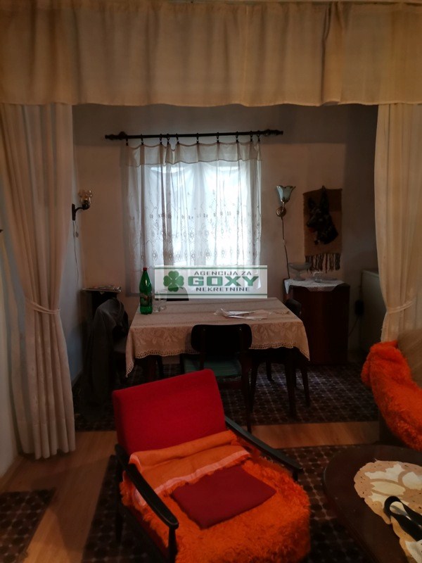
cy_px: 282
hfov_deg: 53.1
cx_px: 211
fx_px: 423
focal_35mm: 26
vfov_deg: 67.3
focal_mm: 4.75
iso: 320
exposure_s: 1/50
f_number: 1.8
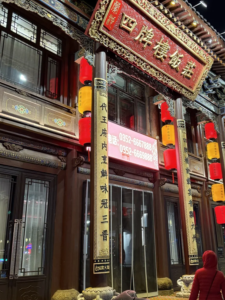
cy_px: 153
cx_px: 135
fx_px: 303
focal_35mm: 35
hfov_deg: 40.5
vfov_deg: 52.6
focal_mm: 6.76
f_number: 1.78
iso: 400
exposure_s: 1/48
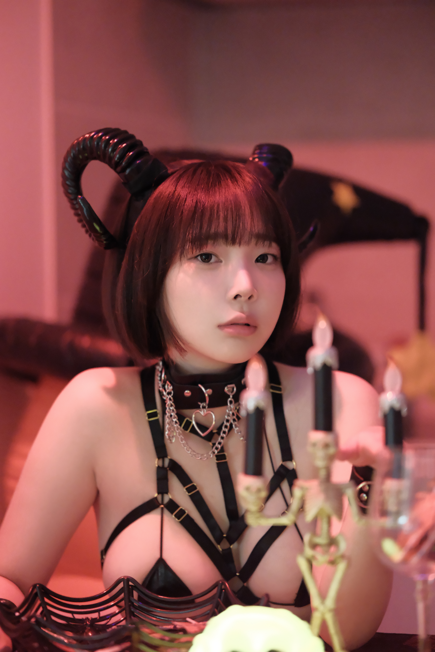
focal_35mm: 113
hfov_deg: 12.1
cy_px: 326
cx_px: 218
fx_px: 2048
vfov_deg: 18.1
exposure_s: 1/110
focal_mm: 75
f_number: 1.2
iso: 5000
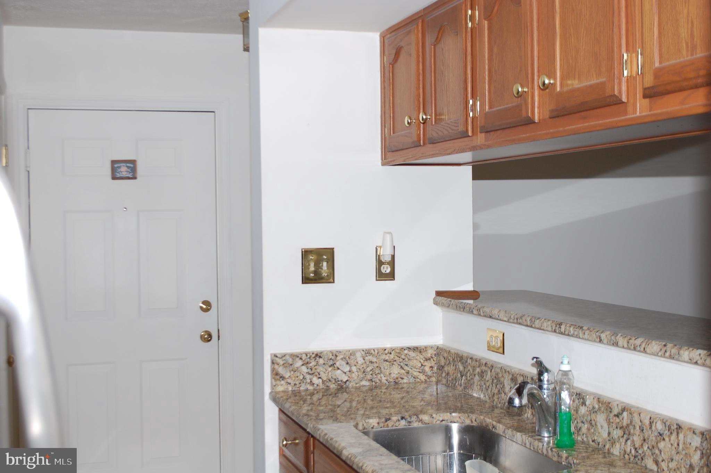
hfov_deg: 41.2
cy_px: 236
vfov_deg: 28.0
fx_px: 947
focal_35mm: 48
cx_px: 356
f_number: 5
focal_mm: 32
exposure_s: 1/60
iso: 200
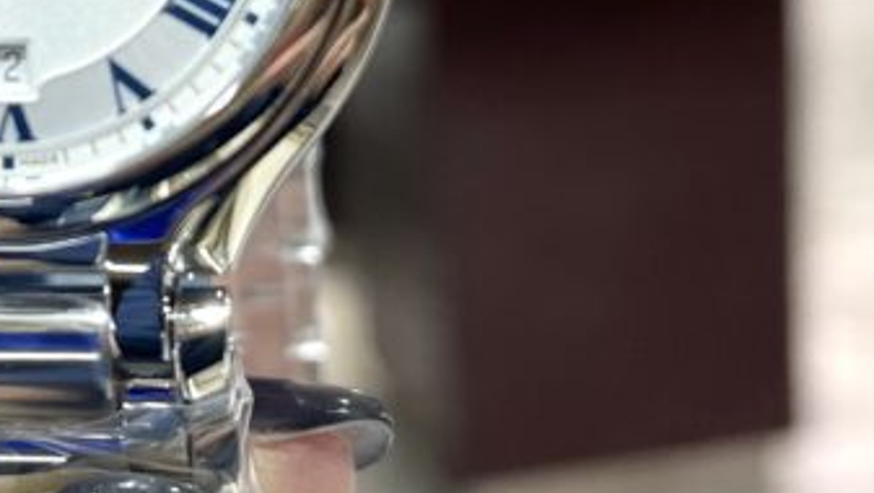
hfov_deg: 23.9
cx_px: 47
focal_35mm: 86
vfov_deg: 13.9
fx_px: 1994
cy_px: 26
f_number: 1.6
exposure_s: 1/120
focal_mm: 4.2
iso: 80
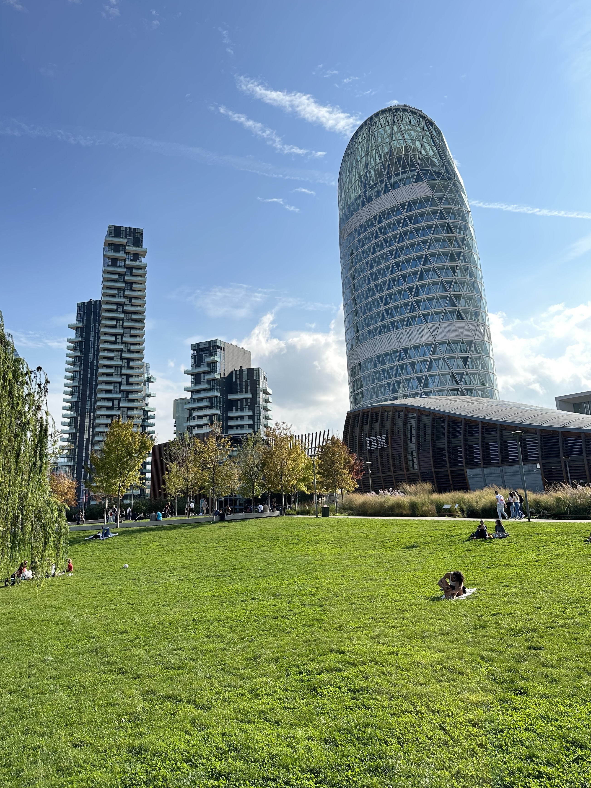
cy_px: 332
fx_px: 637
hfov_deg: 49.7
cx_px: 263
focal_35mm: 28
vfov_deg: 63.1
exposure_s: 1/2070
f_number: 1.78
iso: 80
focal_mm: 6.86
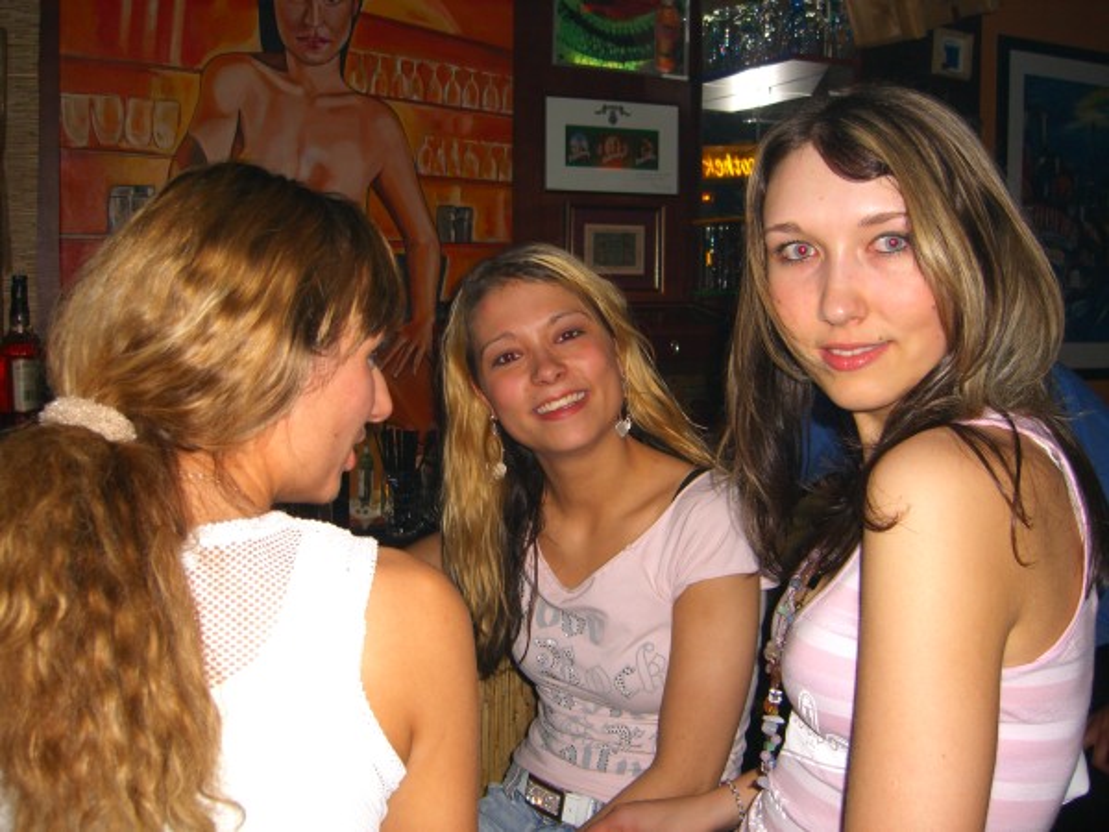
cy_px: 416
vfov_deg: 37.7
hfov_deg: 49.0
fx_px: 1217
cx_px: 554
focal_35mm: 38
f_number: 2.8
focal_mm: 7.9
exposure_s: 1/60
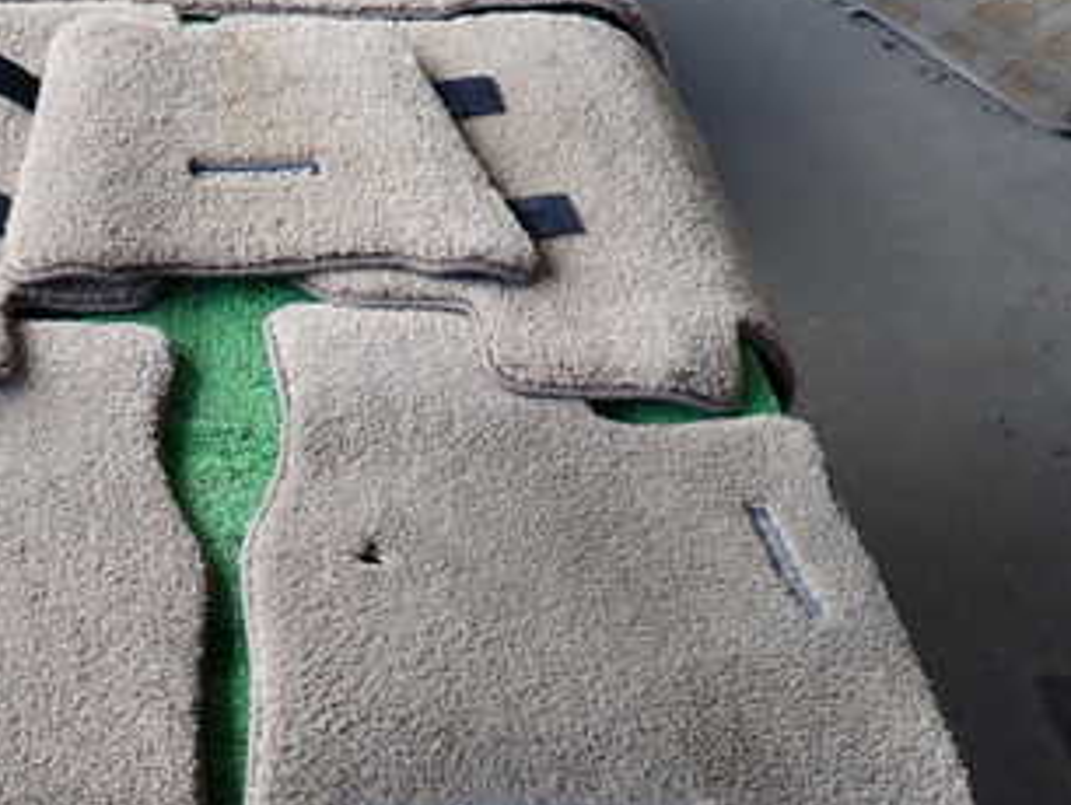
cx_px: 234
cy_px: 595
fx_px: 1517
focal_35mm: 49
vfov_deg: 29.3
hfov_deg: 37.7
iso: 125
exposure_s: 1/60
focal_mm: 4.5
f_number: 2
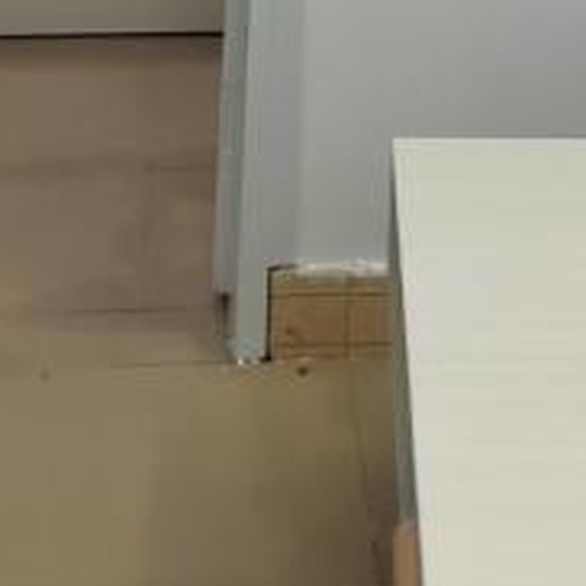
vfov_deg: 13.1
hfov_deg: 14.0
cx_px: 496
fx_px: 2375
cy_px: -348
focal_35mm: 124
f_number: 1.7
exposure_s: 1/50
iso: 123
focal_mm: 5.47
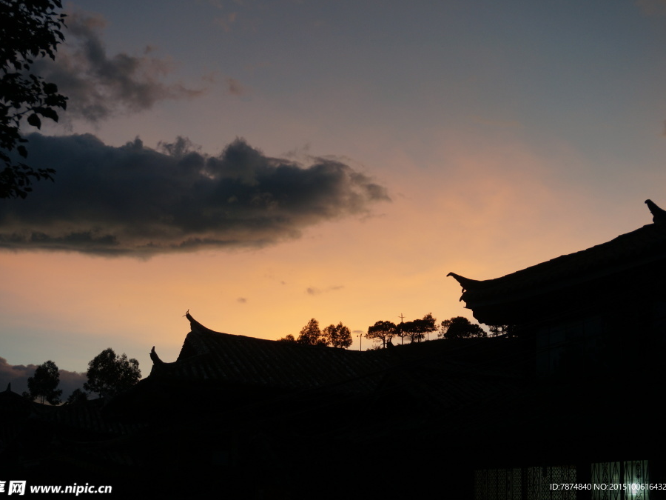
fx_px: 1135
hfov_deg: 32.7
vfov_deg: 24.8
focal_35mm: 59
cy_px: 250
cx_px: 334
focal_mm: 36
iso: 250
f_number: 5.6
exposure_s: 1/60
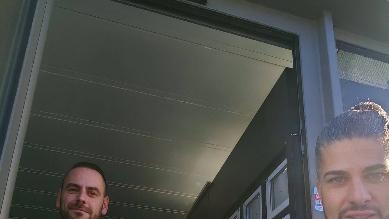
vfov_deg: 30.5
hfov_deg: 55.1
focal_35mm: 36
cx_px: 223
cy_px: 219
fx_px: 371
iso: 50
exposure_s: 1/1100
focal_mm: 1.82
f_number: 2
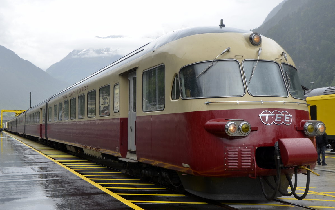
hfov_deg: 49.3
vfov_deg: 32.0
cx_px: 168
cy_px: 111
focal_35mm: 40
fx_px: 365
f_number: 7.1
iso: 200
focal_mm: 26
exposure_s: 1/200
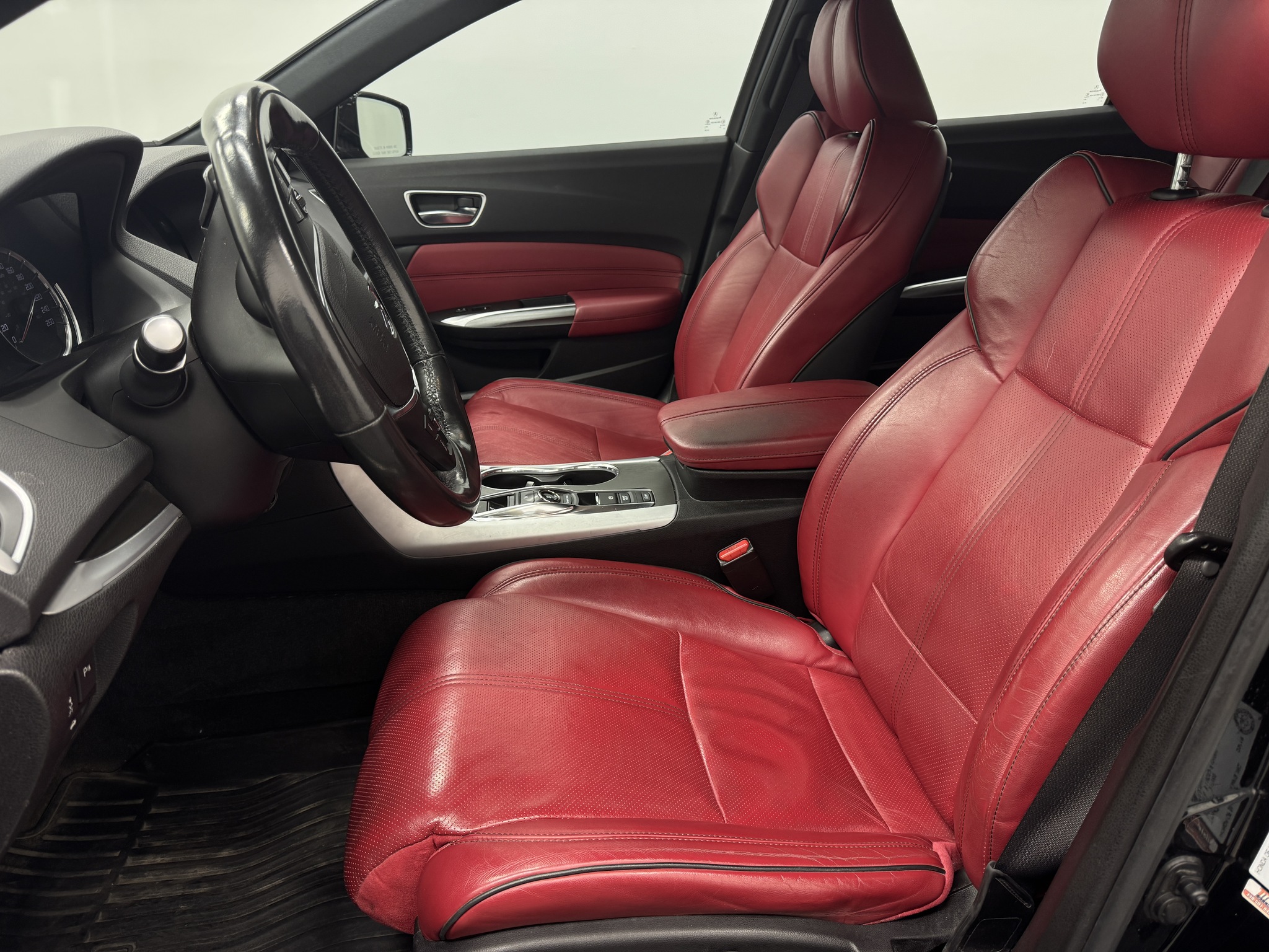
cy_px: 476
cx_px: 634
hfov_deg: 71.6
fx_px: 880
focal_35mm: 24
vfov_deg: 56.8
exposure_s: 1/121
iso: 125
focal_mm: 6.76
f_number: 1.78
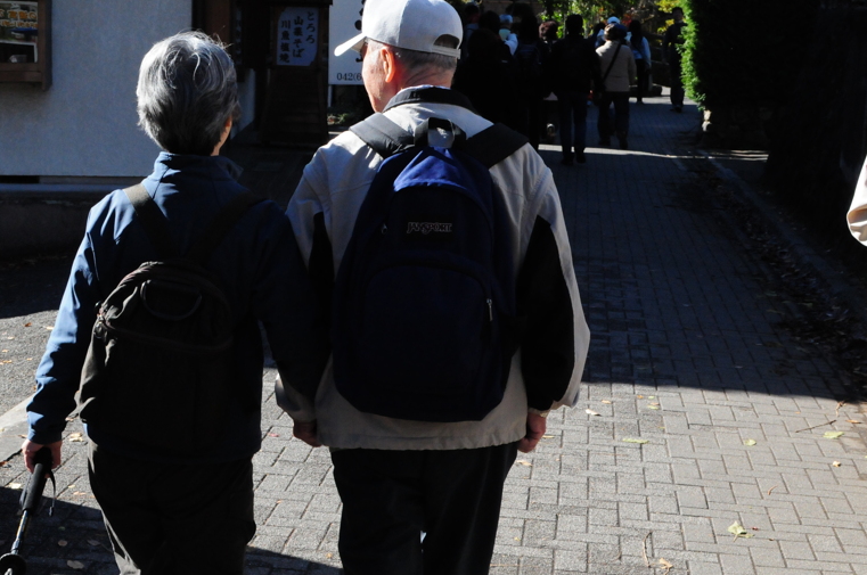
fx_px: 1700
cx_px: 301
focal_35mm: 71
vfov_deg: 19.2
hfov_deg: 28.5
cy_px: 280
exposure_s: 1/640
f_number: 13
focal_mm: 35
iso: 1600
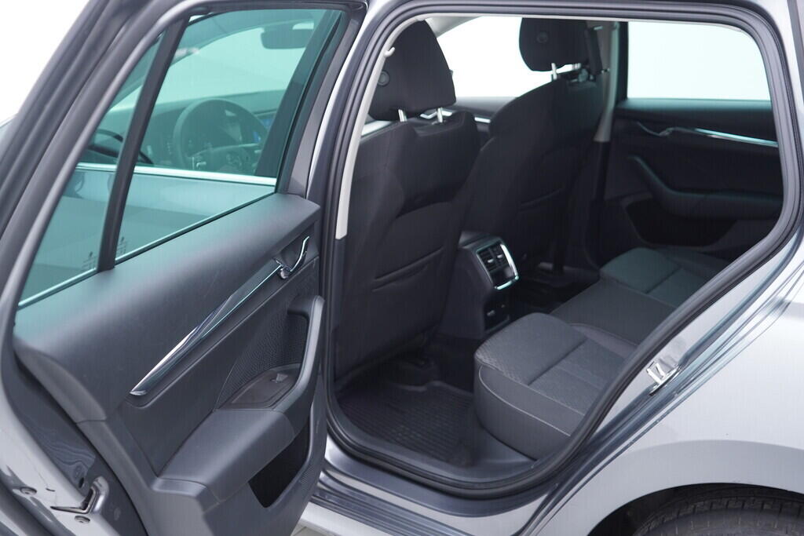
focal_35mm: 36
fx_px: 804
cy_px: 268
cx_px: 402
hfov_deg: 53.1
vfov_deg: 36.9
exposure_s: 1/40
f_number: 2.8
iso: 250
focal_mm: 24
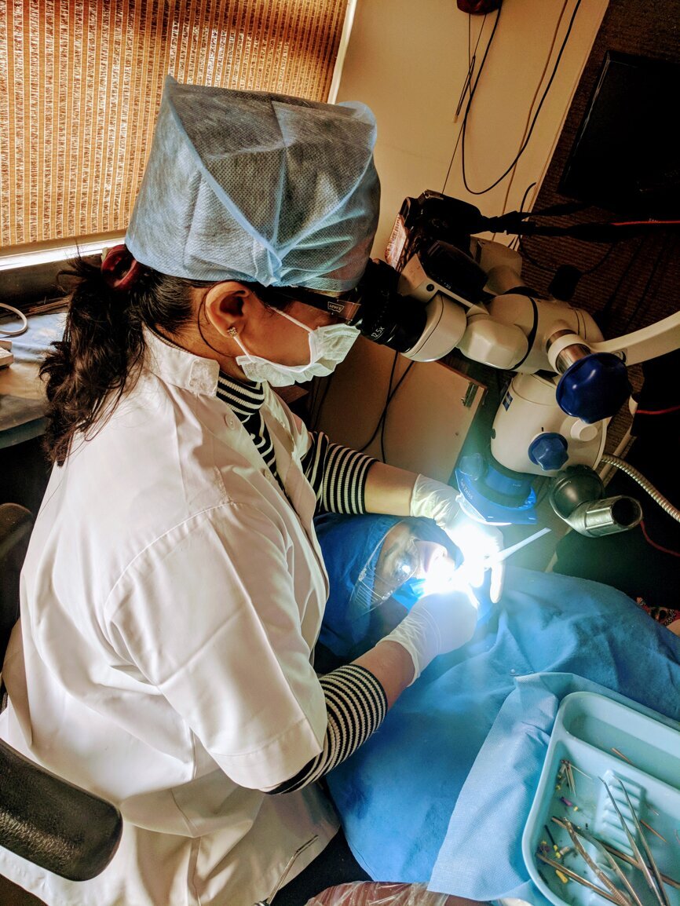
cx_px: 340
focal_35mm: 26
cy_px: 453
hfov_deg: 53.1
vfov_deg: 67.3
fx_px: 681
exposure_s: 1/50
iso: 255
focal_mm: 4.67
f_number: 2
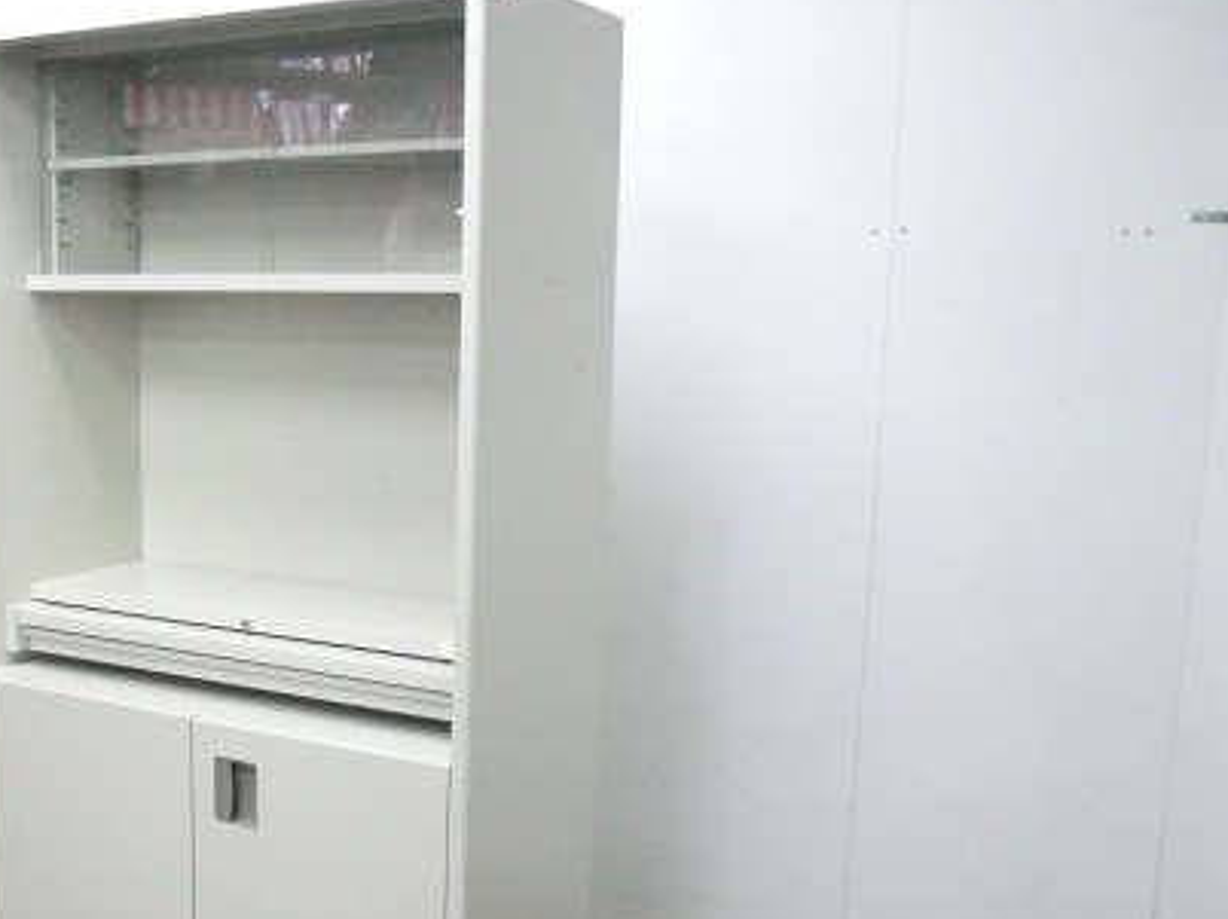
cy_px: 568
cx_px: 299
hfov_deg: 42.5
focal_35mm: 43
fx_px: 1525
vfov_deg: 33.4
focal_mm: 4.9
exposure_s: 1/60
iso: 640
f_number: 3.2
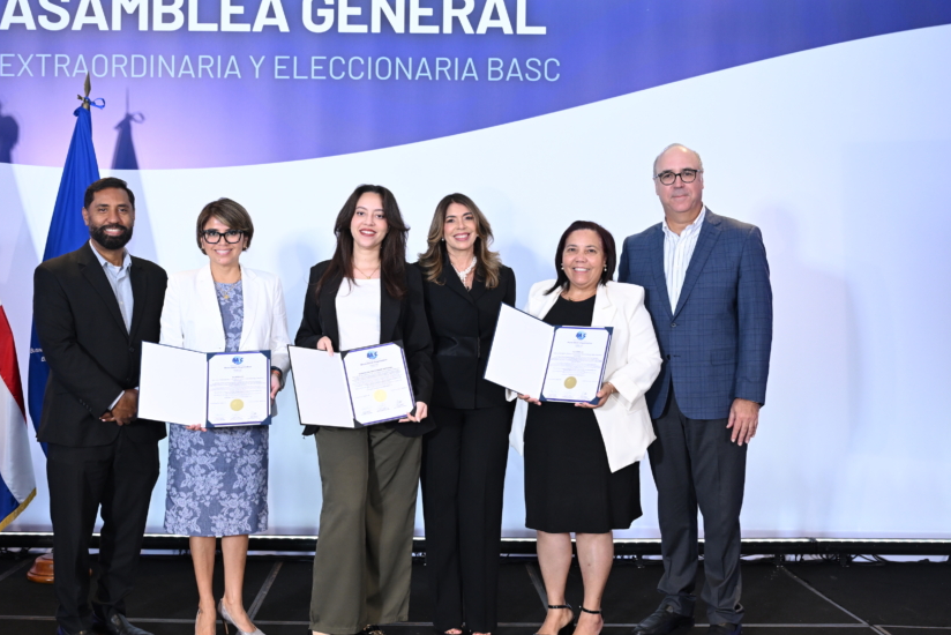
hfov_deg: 46.6
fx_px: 1100
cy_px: 326
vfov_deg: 32.2
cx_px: 394
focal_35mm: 42
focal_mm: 33.5
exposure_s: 1/160
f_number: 3.5
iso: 1250
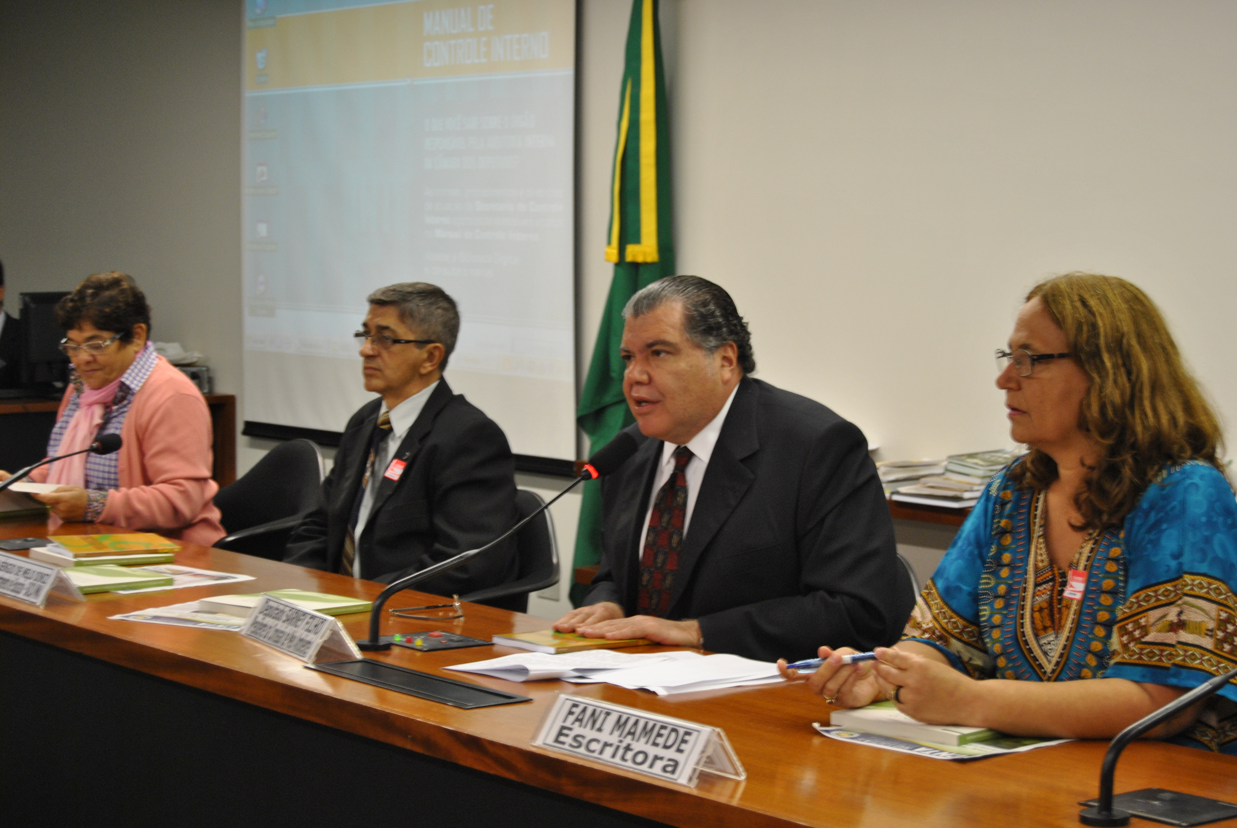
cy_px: 414
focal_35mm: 75
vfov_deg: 18.2
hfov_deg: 27.0
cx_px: 618
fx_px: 2580
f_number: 5.6
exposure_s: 1/20
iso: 400
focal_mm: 50
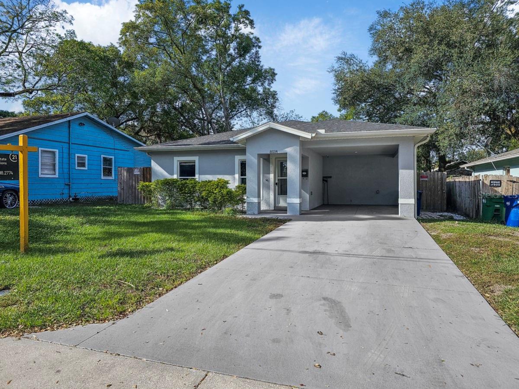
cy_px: 194
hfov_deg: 73.9
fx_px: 345
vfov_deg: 58.9
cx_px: 260
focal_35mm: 23
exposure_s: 1/1100
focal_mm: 6.3
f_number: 1.7
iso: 20
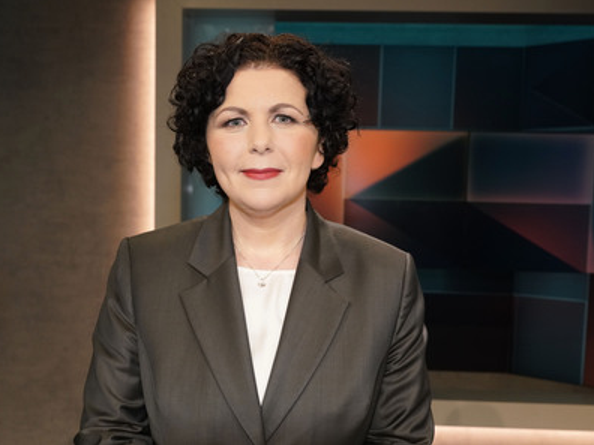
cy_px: 222
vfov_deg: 40.7
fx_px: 601
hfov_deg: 52.5
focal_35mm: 35
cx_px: 269
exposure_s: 1/125
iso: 2000
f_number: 5.6
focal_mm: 32
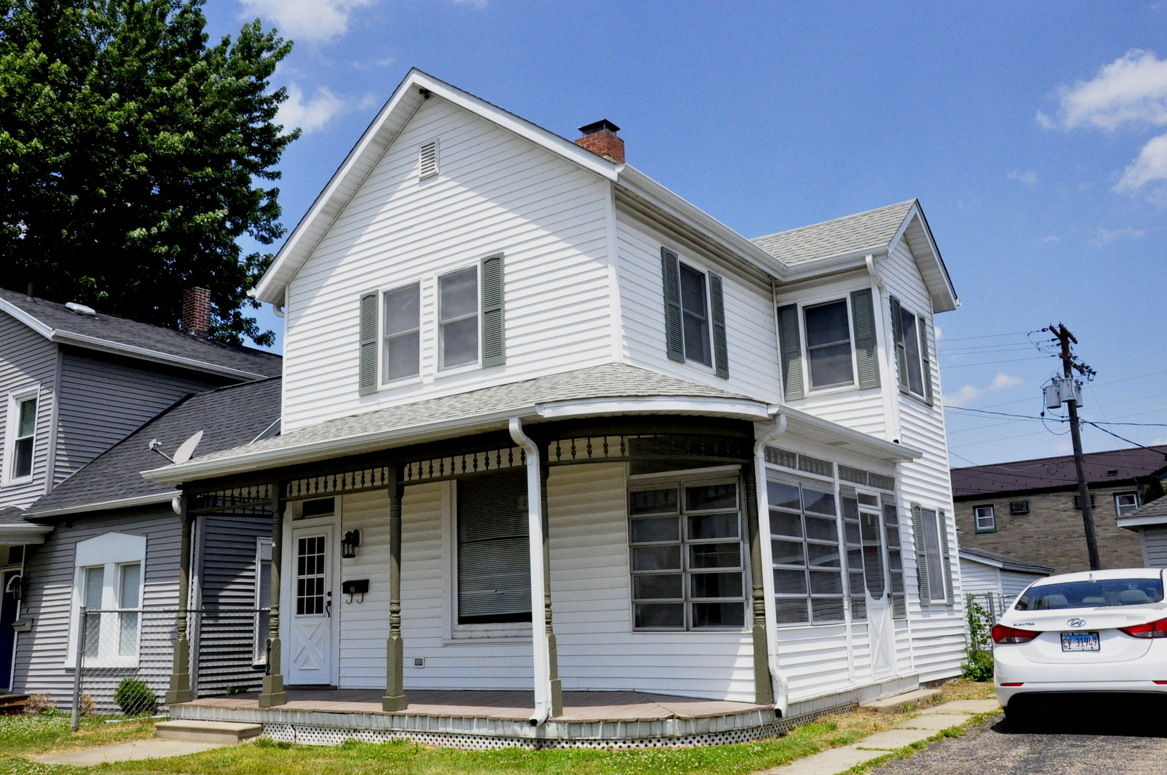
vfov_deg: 39.9
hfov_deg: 57.3
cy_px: 388
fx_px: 1068
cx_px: 584
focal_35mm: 33
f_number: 16
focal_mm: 22
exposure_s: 1/3200
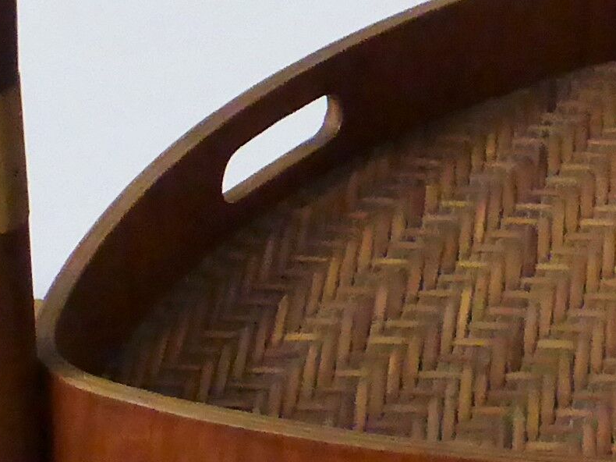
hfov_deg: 9.0
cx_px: 674
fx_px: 3860
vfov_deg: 6.8
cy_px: -215
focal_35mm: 217
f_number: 3.7
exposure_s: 1/40
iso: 400
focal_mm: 6.1
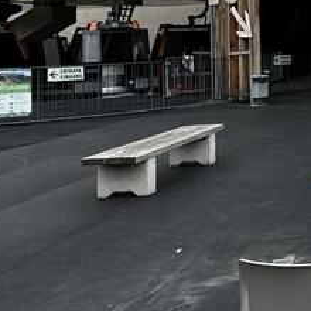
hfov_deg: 20.6
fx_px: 590
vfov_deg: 28.1
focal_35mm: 58
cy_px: 12
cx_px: 560
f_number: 2.2
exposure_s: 1/421
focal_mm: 2.22
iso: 40
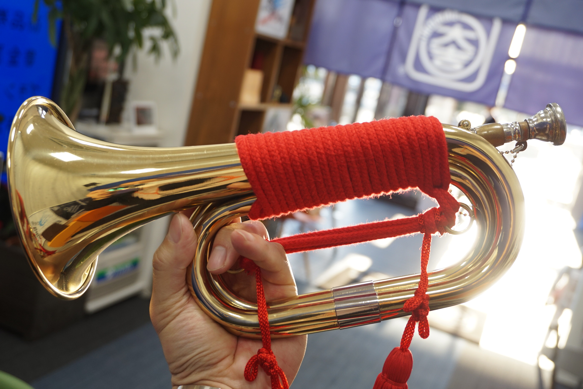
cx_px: 292
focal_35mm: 39
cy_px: 194
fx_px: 632
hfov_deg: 49.6
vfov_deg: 34.2
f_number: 4.5
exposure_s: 1/60
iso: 200
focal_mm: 26
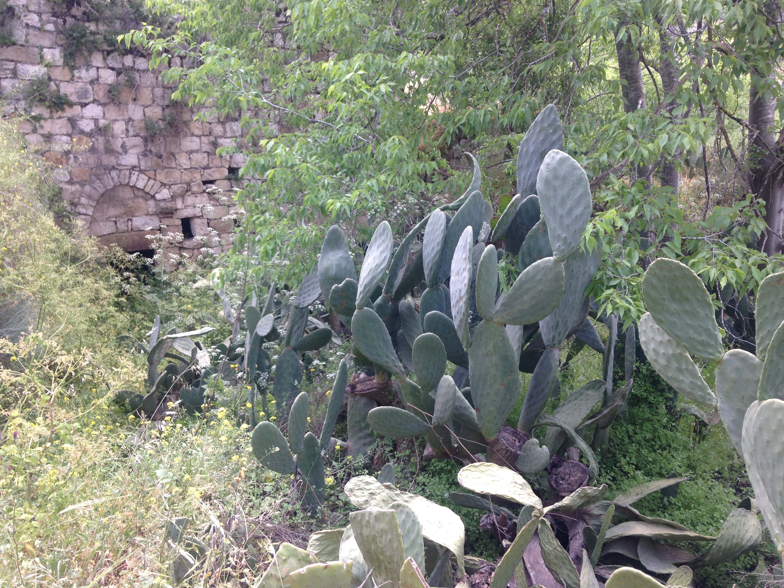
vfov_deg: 42.9
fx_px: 747
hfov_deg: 55.4
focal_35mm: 33
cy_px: 294
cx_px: 392
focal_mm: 4.12
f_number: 2.4
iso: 50
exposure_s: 1/143
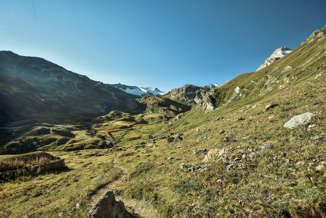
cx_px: 163
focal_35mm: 16
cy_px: 109
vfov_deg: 73.8
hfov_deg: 96.7
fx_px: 145
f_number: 11
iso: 100
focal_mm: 16
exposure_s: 1/40
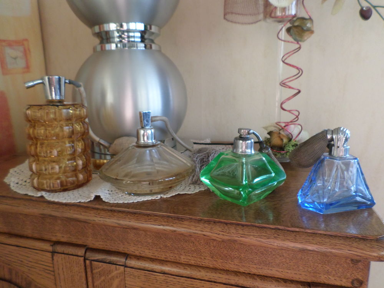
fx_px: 277
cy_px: 144
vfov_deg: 54.9
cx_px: 192
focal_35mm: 25
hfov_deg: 69.4
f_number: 2.5
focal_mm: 4.5
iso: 200
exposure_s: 1/30
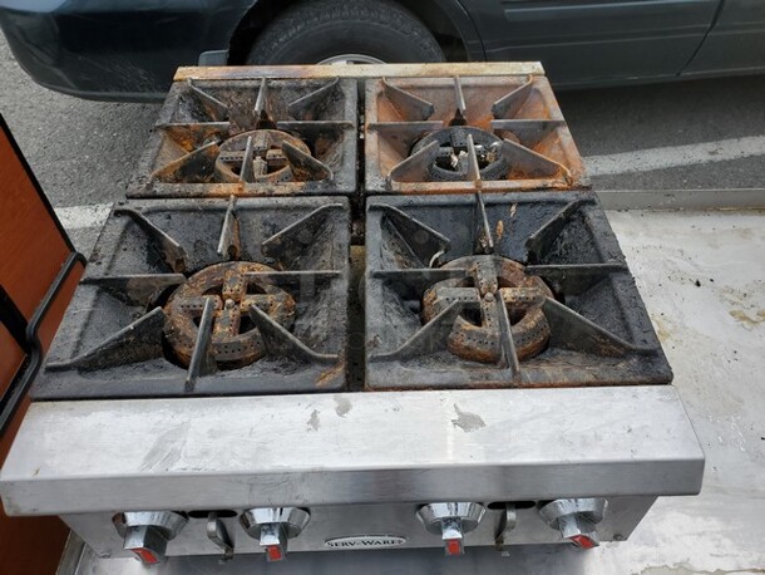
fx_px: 575
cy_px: 288
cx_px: 382
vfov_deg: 53.1
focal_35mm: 26
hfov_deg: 67.3
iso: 50
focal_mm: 4.3
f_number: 2.4
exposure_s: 1/856
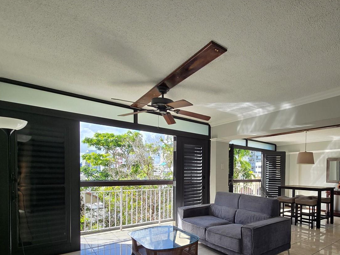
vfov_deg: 66.1
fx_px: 187
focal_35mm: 19
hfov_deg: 79.5
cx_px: 246
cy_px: 178
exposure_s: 1/559
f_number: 2.2
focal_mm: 2.2
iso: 50
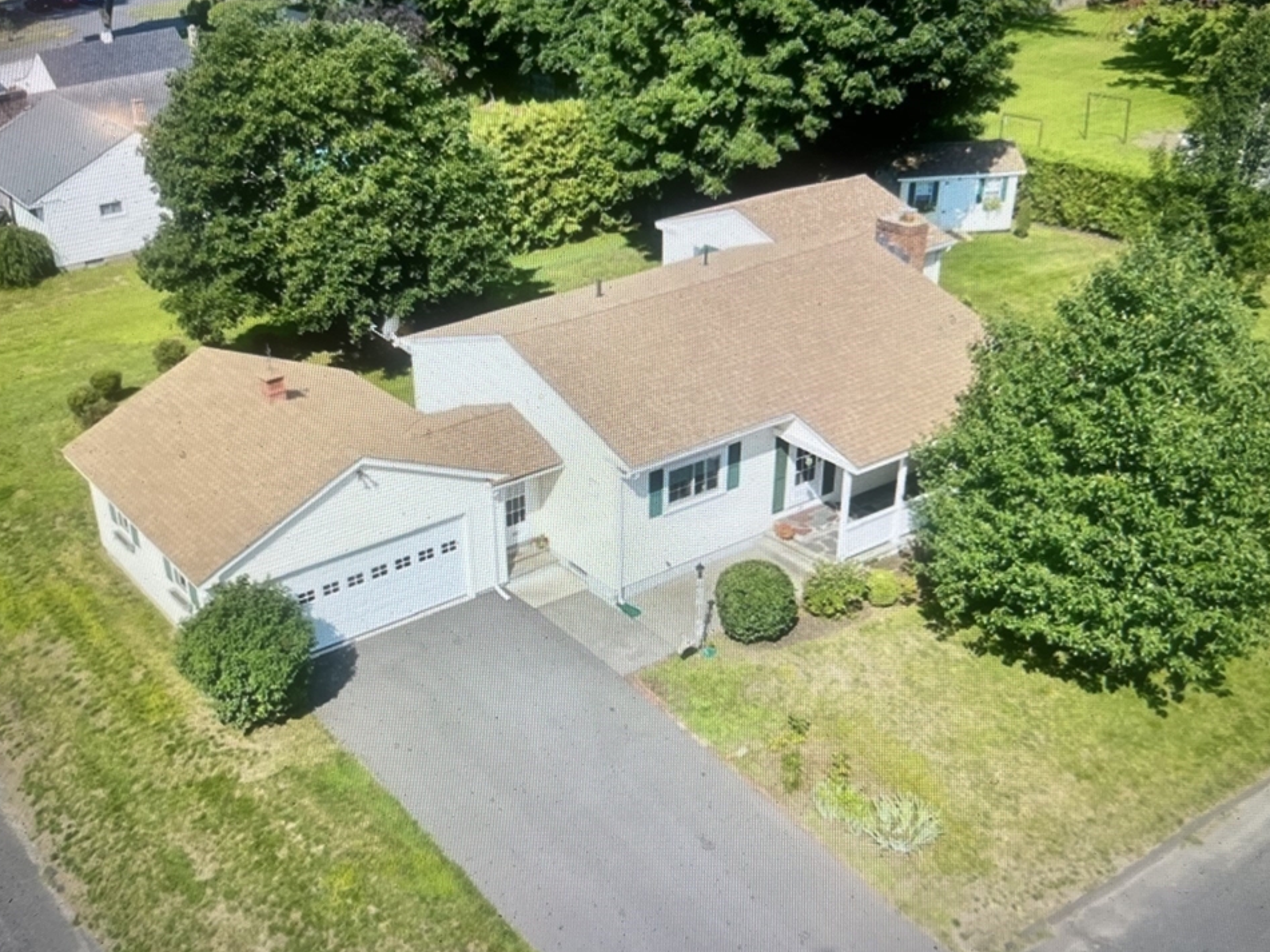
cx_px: 642
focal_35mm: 28
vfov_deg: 49.7
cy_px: 505
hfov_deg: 63.4
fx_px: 1027
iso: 64
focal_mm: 5.1
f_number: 1.6
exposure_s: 1/120
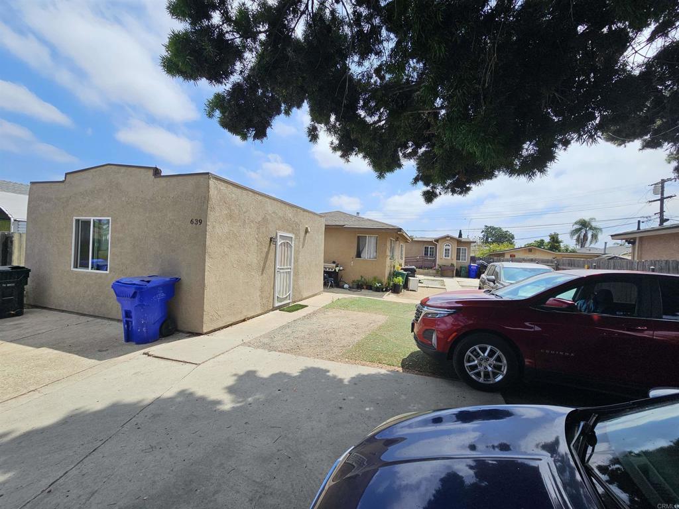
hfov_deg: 106.2
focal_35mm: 13
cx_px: 340
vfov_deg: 89.9
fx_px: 255
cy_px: 254
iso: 50
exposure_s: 1/2450
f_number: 2.2
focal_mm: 2.2
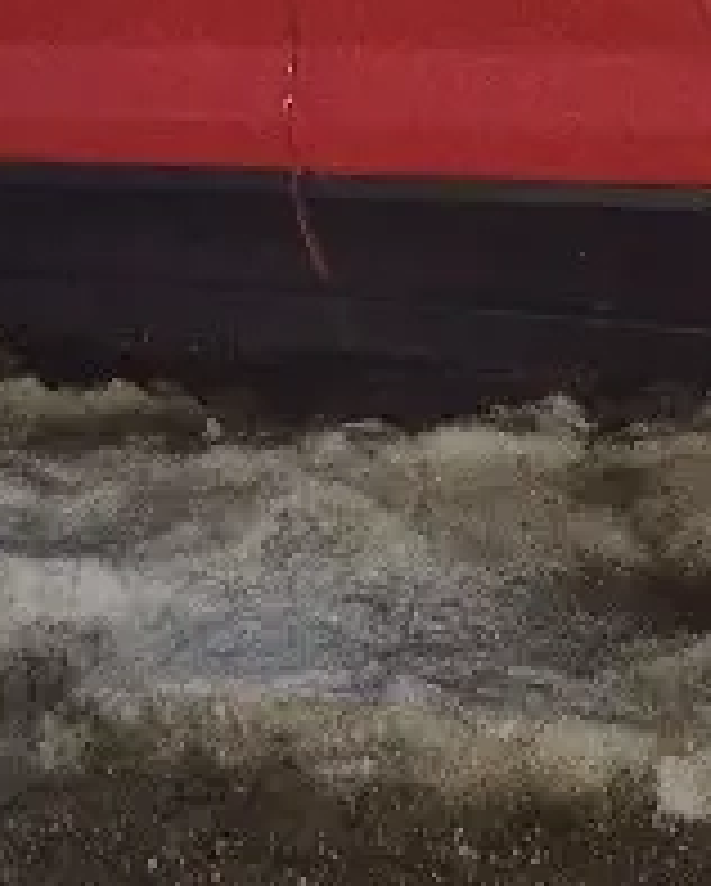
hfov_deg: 13.5
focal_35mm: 114
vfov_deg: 15.7
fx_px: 2994
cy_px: -364
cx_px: 243
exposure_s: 1/10
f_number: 1.8
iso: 200
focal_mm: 5.4
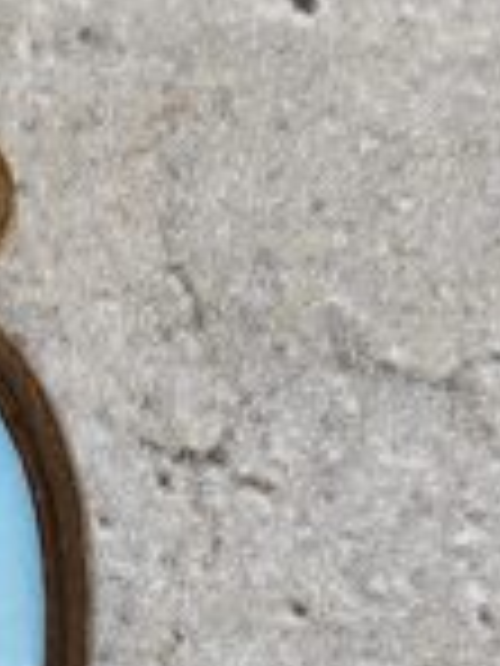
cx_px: -63
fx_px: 4834
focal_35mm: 251
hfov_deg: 5.9
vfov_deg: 7.9
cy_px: 630
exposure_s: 1/100
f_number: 1.65
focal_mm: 6.19
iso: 125
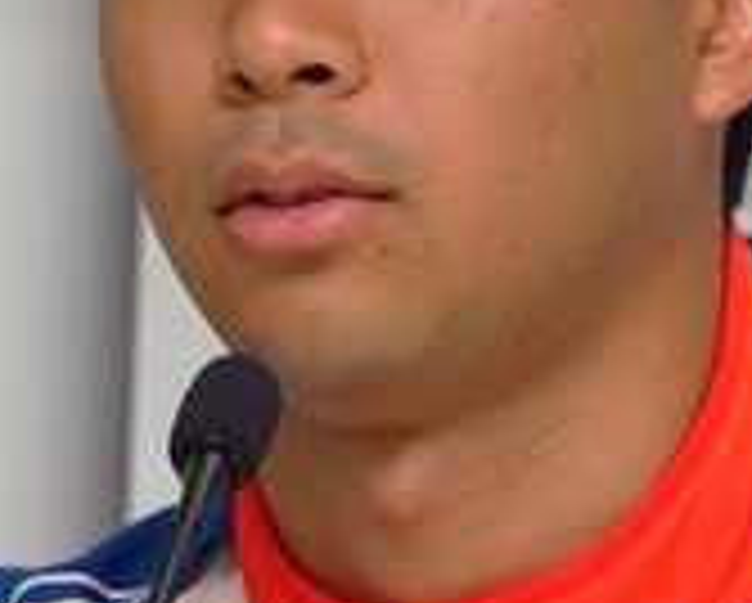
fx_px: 15130
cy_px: 382
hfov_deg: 2.8
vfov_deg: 2.3
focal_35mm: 679
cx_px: 279
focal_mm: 112
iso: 400
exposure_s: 1/125
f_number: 5.6
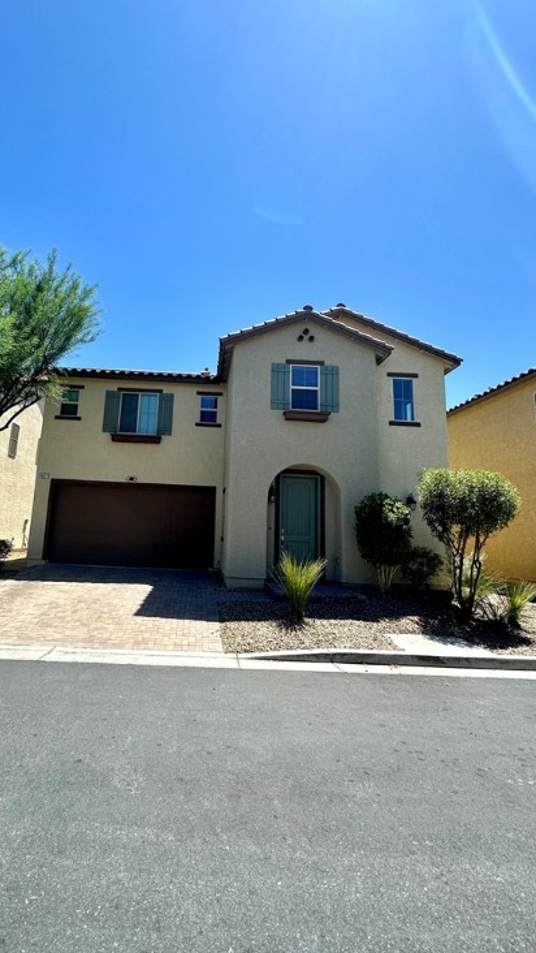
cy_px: 465
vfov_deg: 99.3
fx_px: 404
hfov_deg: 66.2
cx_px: 206
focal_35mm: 16
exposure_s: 1/1350
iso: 40
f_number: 2.2
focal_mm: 2.22
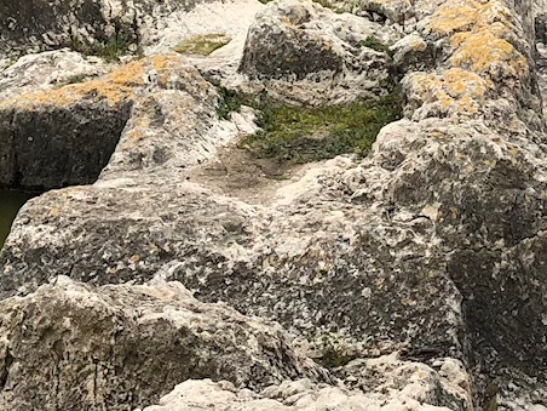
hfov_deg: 15.5
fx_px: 2007
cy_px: 28
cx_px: 328
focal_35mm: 127
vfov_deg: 11.6
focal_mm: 3.99
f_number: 1.8
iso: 20
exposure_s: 1/827
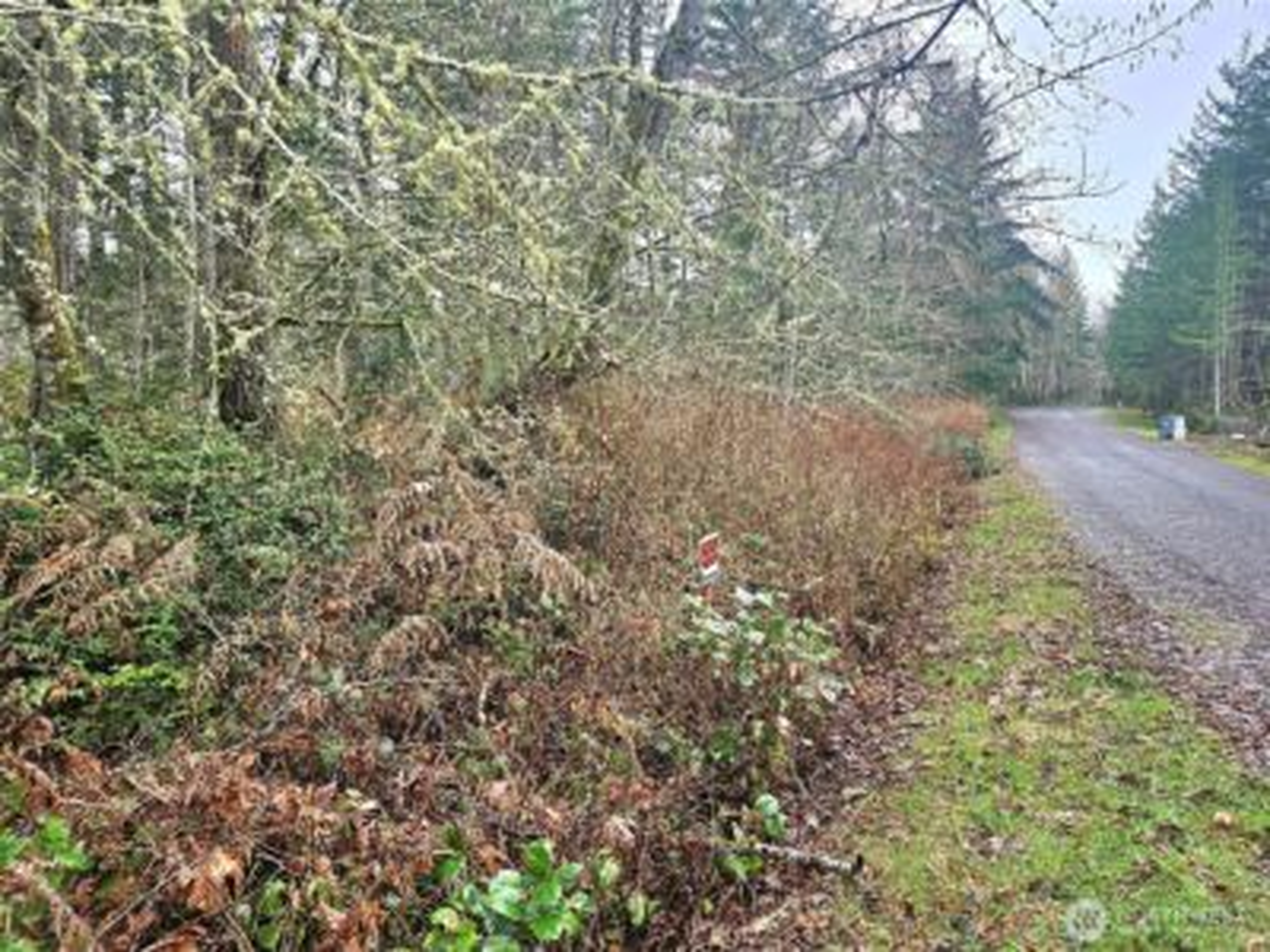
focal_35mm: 23
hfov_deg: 73.9
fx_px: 844
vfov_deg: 58.9
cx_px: 635
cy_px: 476
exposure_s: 1/120
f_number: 1.8
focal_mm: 5.4
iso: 50
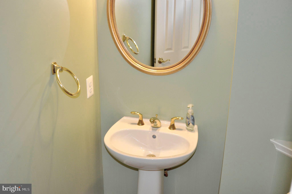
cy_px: 97
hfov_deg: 53.2
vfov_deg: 36.8
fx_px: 292
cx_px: 146
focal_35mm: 36
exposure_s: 1/60
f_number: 2.8
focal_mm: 24
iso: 800
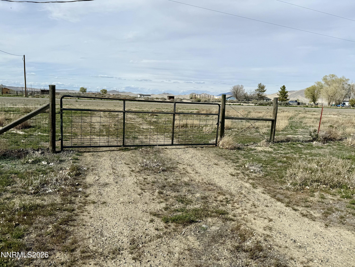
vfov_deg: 56.8
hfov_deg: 71.6
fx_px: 246
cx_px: 178
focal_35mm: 24
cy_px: 134
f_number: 1.78
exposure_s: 1/7353
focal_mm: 6.76
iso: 80
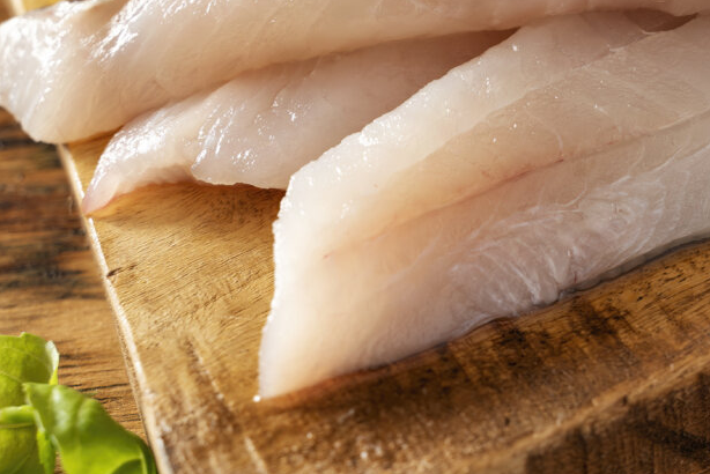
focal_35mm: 105
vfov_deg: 12.9
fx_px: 2072
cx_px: 804
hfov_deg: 18.6
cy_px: -13
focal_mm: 42
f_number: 5.6
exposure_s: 1/250
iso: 50
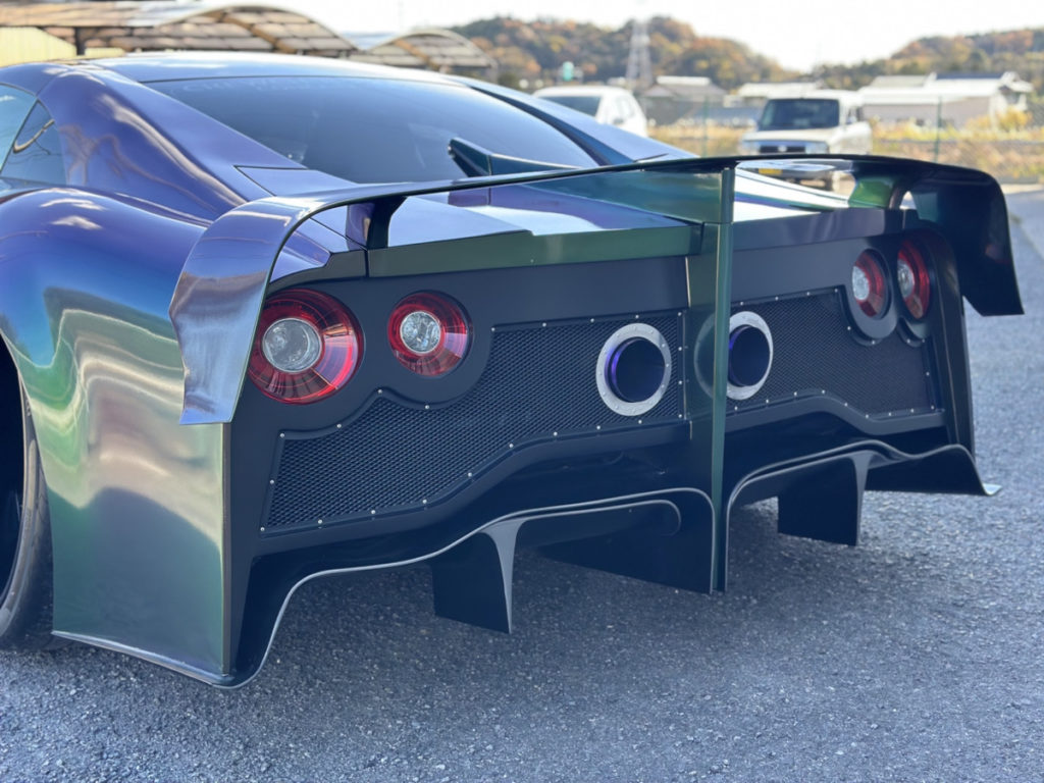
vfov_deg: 30.3
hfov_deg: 39.7
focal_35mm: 48
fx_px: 1448
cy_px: 392
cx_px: 522
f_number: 1.78
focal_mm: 6.86
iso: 80
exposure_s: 1/414
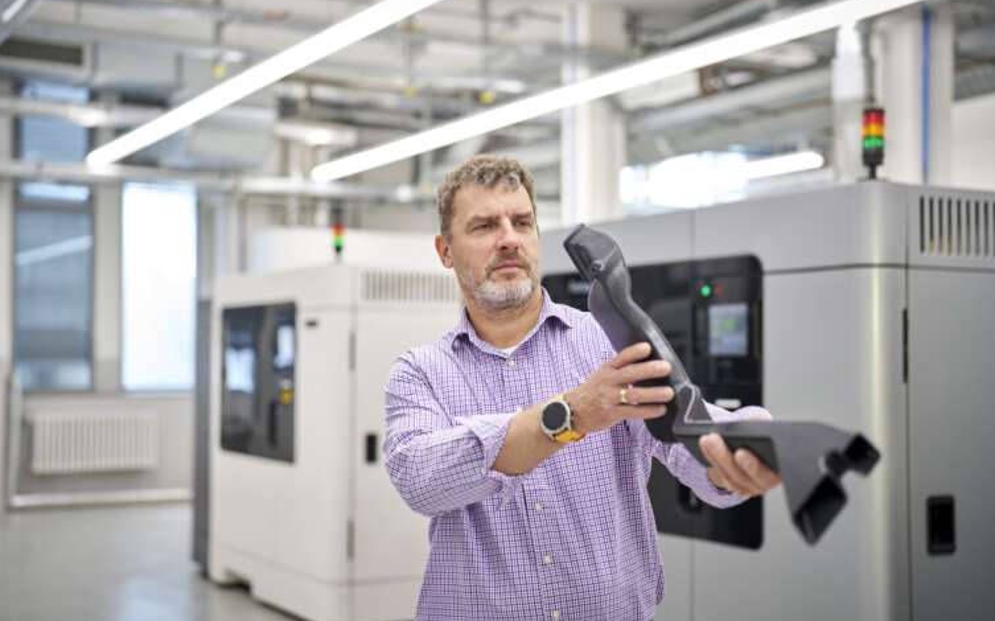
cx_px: 496
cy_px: 299
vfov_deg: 24.8
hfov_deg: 38.9
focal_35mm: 52
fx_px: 1410
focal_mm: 50
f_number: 2
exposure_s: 1/125
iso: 320
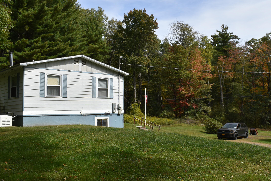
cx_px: 155
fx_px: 286
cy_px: 78
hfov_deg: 50.5
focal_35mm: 38
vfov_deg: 35.0
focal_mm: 18
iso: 100
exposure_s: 1/250
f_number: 8
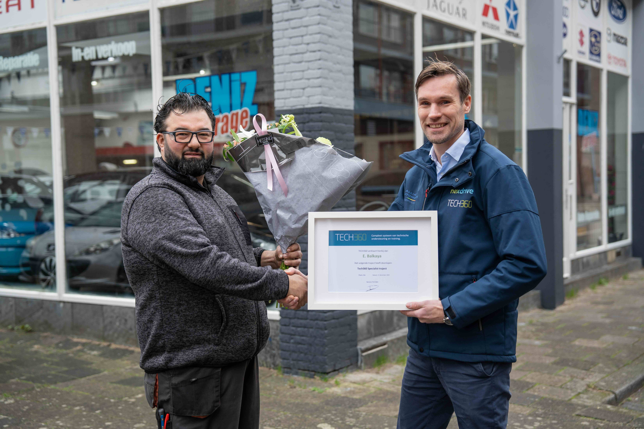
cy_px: 214
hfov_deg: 41.9
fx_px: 841
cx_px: 322
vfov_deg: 28.6
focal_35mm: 47
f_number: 2.8
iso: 100
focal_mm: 47
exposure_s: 1/125
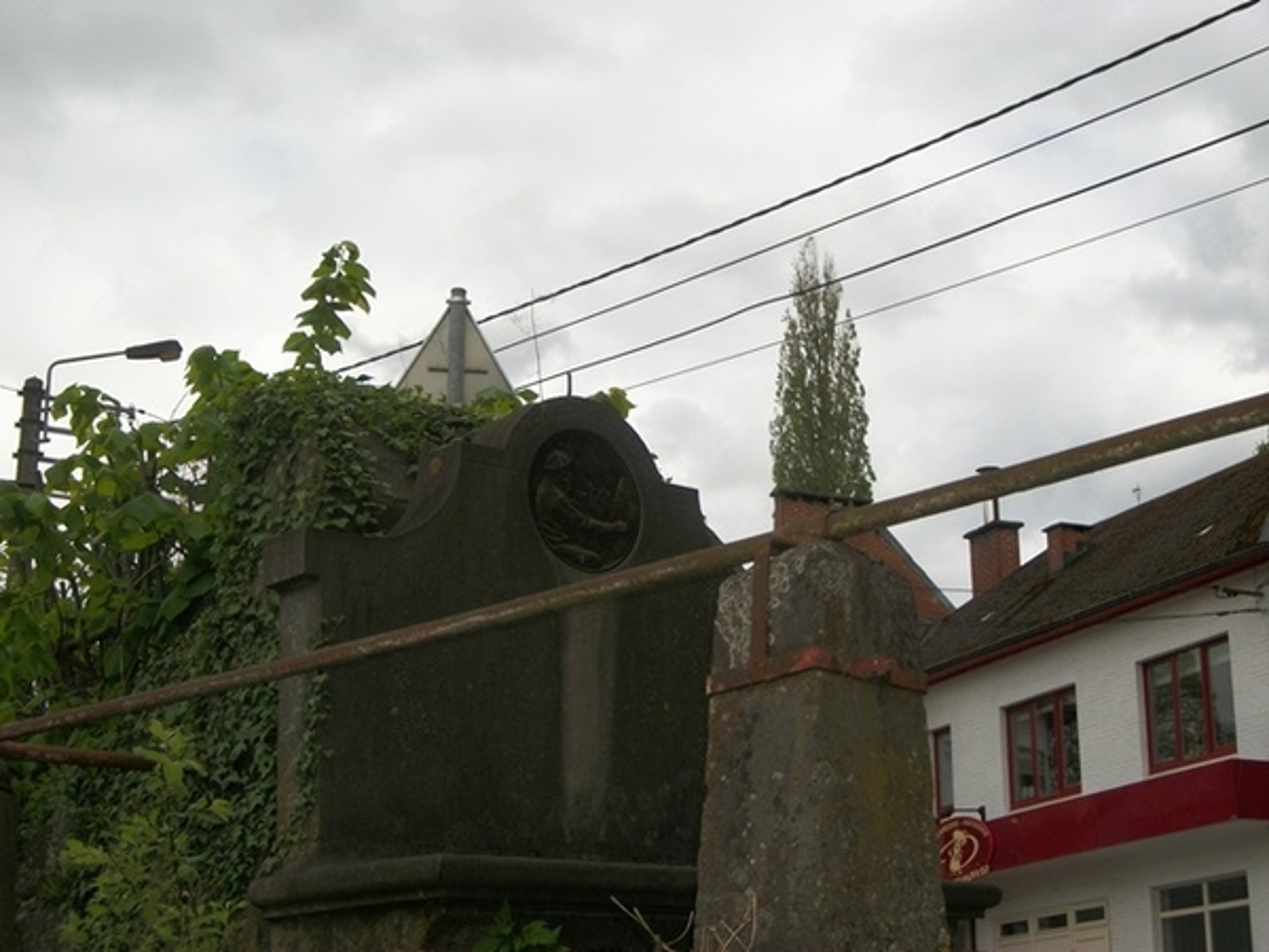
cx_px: 634
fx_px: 2273
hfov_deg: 31.2
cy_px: 476
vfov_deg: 23.7
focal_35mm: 62
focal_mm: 11
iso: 80
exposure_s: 1/800
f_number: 4.1
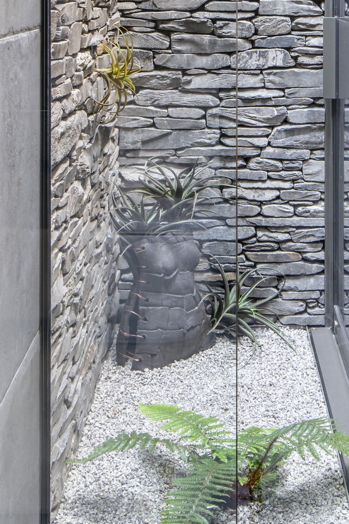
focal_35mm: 54
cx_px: 209
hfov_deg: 25.0
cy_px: -9
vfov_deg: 33.5
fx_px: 785
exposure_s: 2
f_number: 11
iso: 200
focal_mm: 19
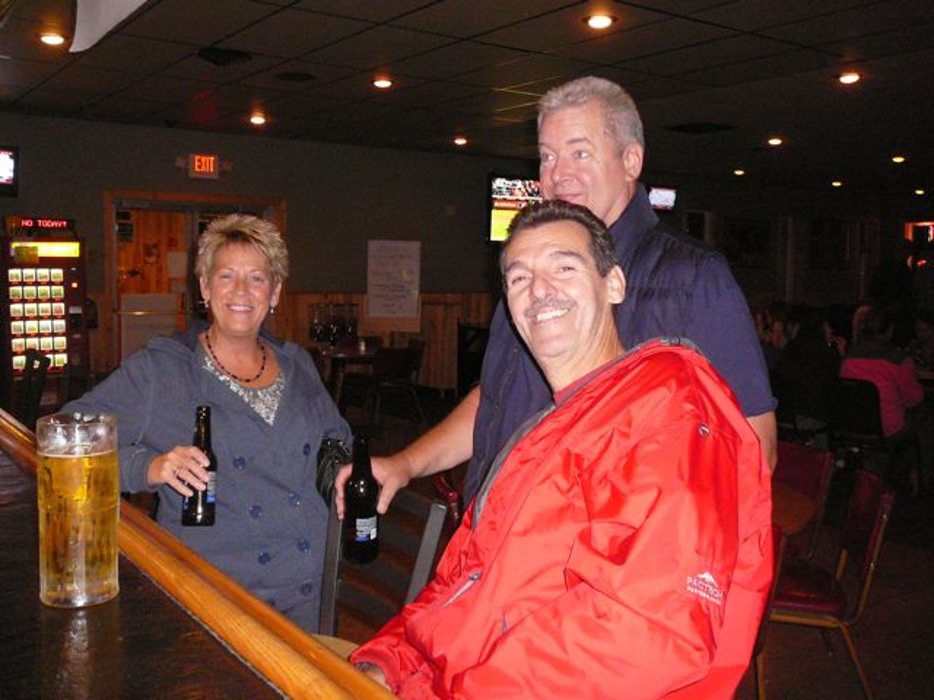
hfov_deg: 52.6
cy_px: 350
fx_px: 944
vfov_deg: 40.7
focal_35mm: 35
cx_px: 467
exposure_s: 1/30
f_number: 2.8
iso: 400
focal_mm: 5.2
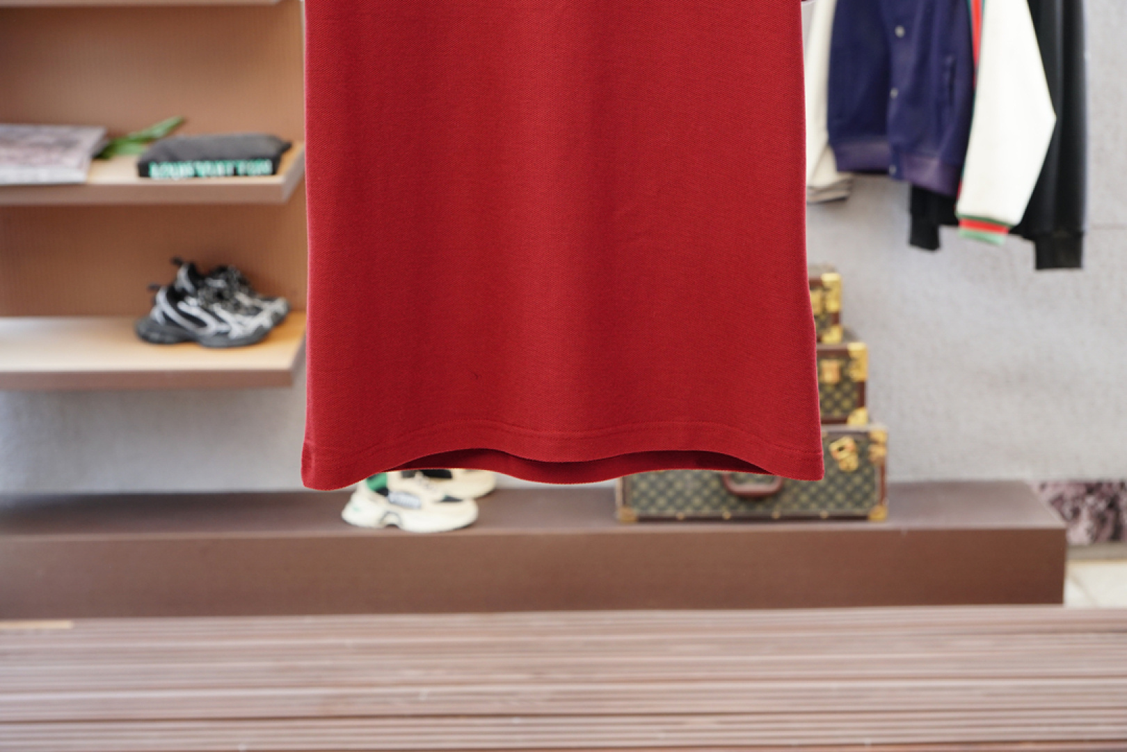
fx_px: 1737
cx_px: 564
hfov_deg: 35.9
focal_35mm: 56
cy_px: 376
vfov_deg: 24.4
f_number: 4
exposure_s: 1/250
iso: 400
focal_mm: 37
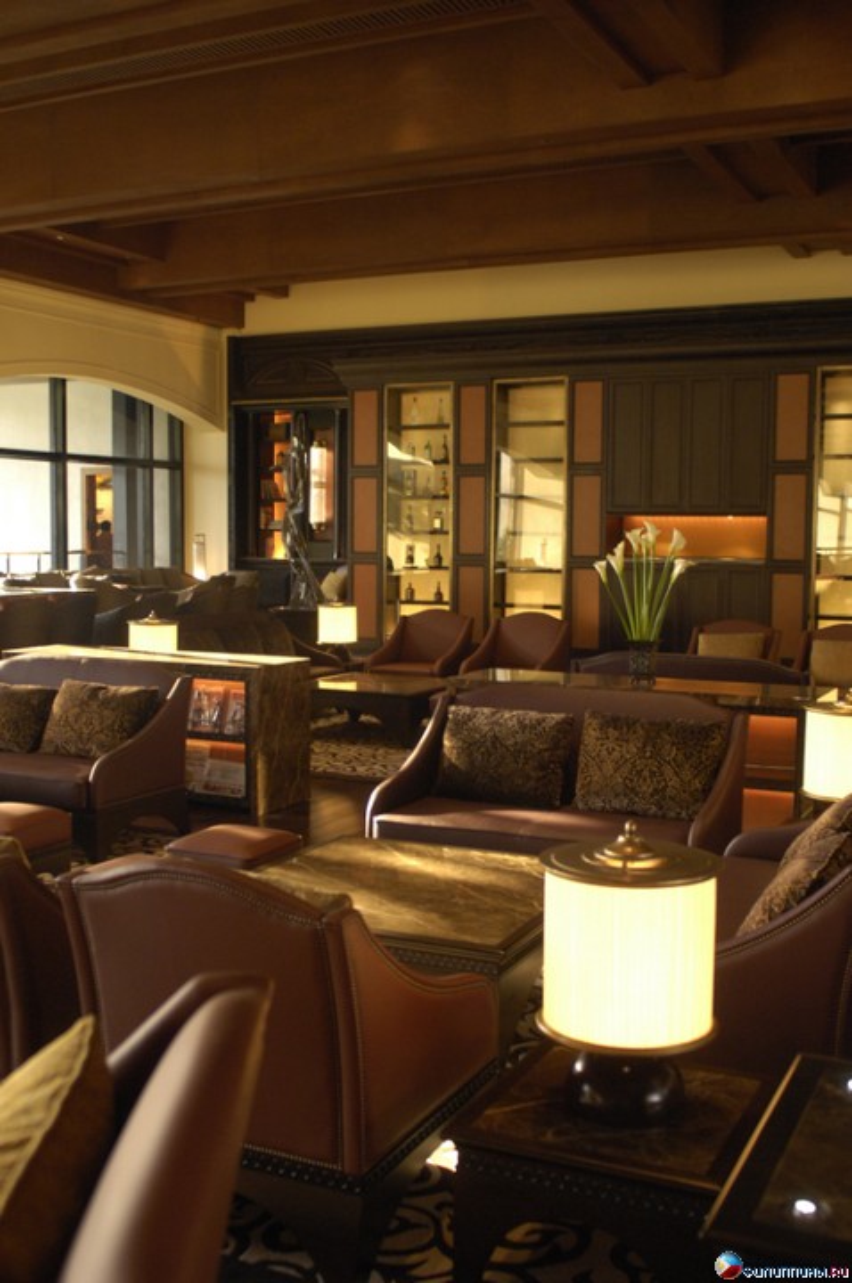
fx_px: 1282
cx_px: 426
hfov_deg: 36.8
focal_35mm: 36
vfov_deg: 53.2
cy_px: 642
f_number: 2.8
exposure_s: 1/50
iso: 500
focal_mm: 24
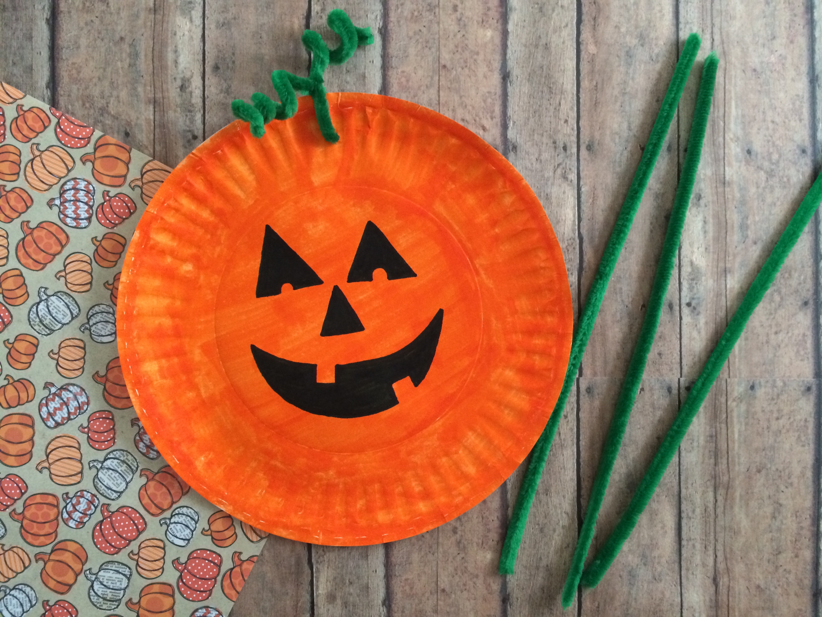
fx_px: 712
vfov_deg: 46.8
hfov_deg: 60.0
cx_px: 411
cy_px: 308
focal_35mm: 30
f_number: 2.2
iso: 320
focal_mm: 4.12
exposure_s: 1/30
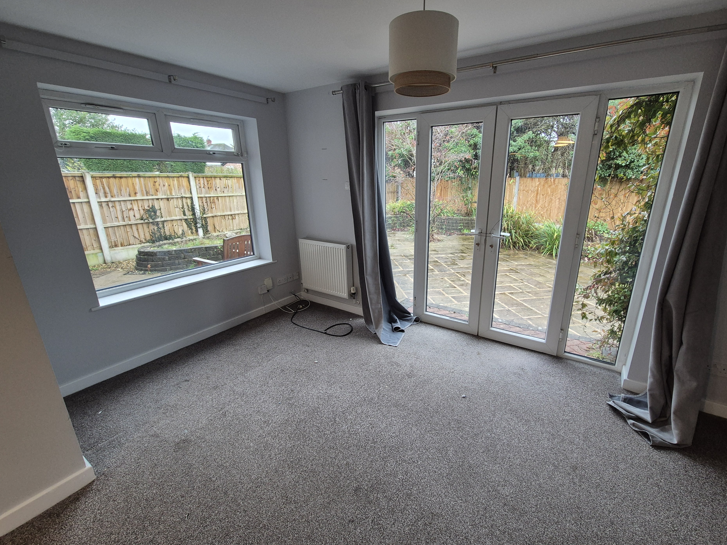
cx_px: 388
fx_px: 294
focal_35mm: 14
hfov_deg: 101.9
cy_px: 270
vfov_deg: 85.7
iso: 250
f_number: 2.2
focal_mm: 2.2
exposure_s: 1/50
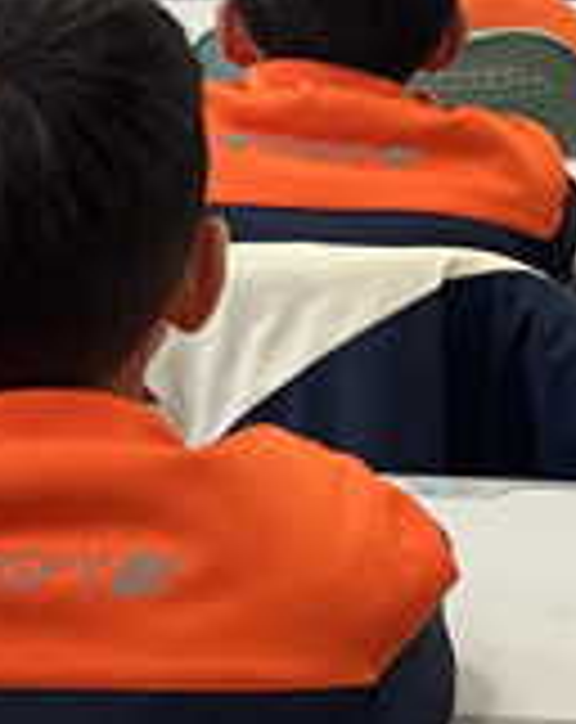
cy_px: -553
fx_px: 3380
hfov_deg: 9.7
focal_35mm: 158
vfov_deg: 11.4
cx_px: 490
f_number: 1.6
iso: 100
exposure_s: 1/122
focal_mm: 5.1
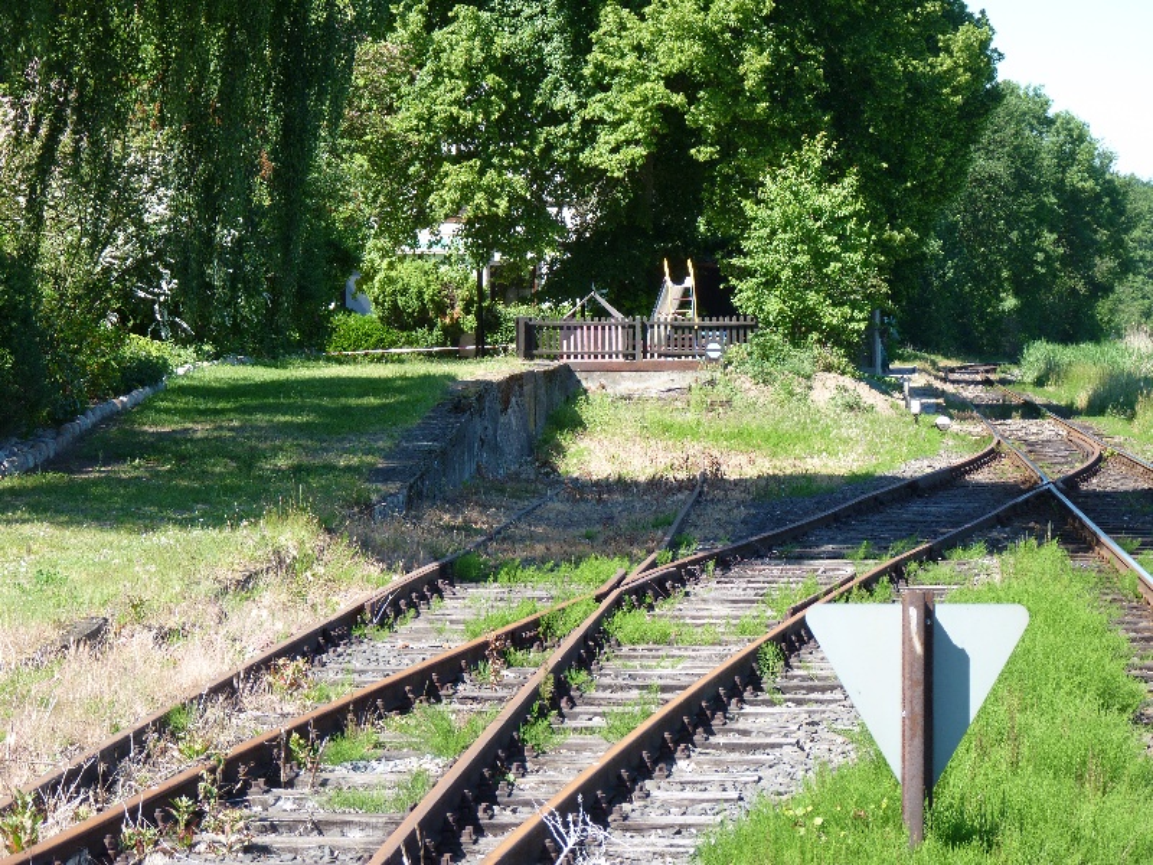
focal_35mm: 117
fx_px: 3897
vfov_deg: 12.7
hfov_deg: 16.8
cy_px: 432
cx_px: 576
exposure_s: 1/200
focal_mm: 20.8
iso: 80
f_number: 4
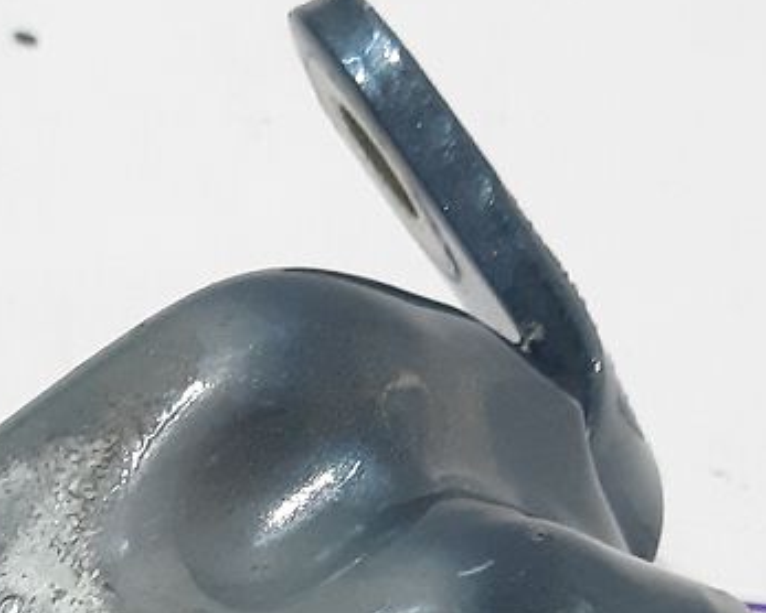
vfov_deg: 11.1
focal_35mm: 129
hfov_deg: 14.8
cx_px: 111
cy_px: 1127
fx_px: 2926
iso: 160
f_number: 1.7
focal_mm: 3.93
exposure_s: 1/50
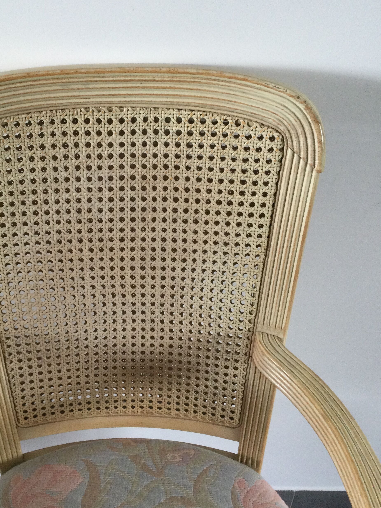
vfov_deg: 45.8
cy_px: 256
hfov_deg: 34.9
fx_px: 602
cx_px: 133
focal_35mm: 41
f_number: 2.4
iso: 125
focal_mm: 3.3
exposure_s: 1/33
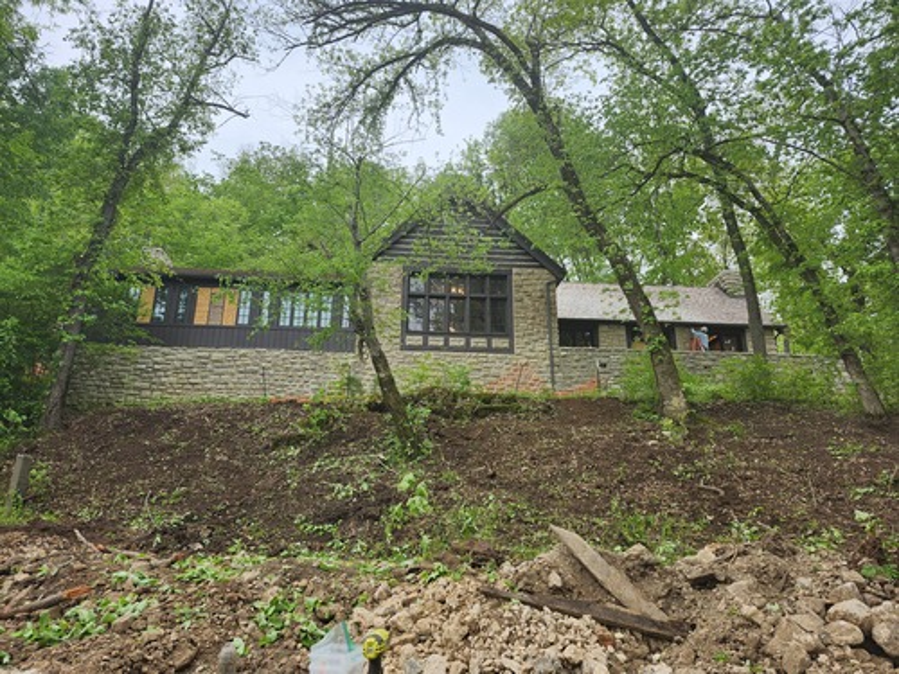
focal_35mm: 23
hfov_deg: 73.9
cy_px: 337
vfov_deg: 58.9
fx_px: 597
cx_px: 450
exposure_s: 1/280
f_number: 1.8
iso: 25
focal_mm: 5.54
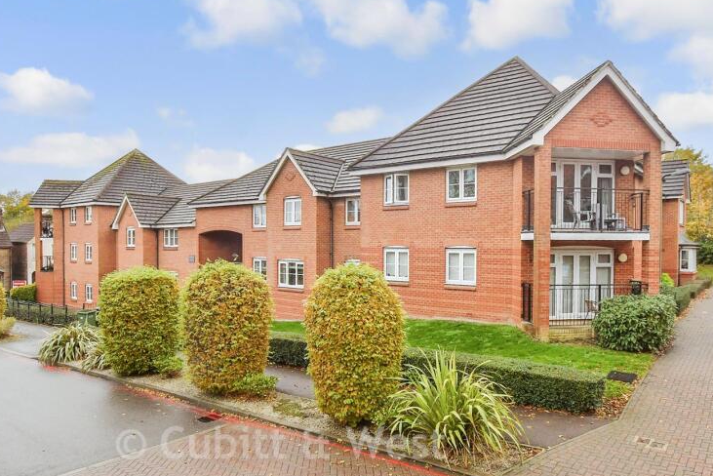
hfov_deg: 79.9
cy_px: 215
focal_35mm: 21
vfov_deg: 59.4
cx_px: 440
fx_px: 416
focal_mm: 10
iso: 400
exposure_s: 1/400
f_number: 8
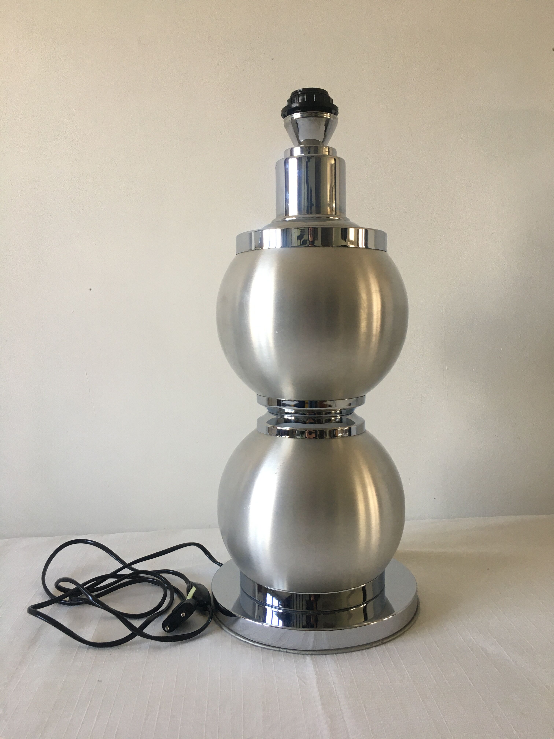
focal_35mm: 29
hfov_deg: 48.2
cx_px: 277
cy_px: 370
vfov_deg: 61.7
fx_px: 619
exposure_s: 1/33
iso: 32
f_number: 2.2
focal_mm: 4.15
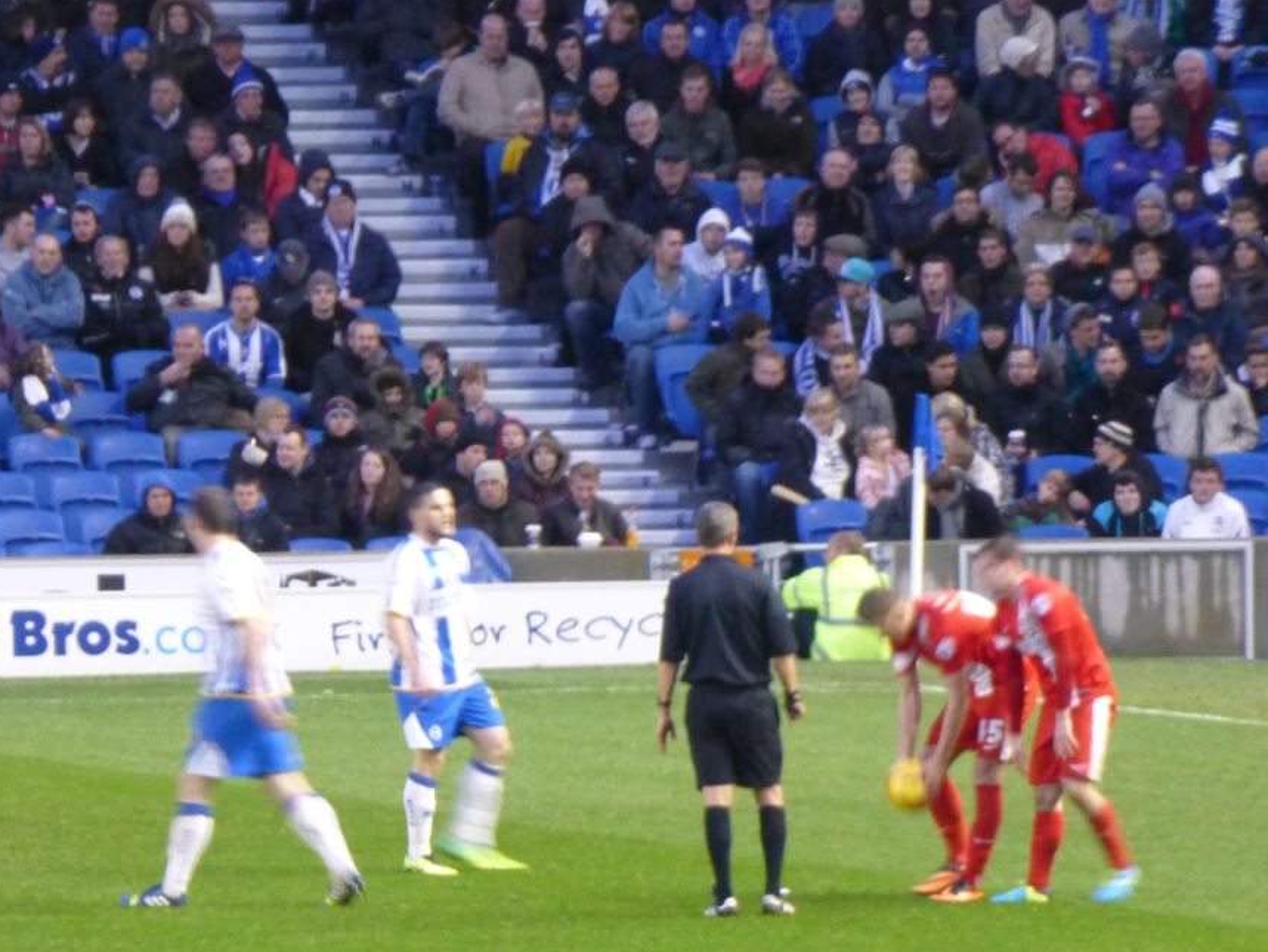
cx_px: 831
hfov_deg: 3.0
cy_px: 661
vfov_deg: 2.2
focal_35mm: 671
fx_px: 24586
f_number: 6.4
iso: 800
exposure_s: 1/20
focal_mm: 86
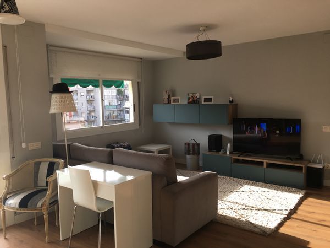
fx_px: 276
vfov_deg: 48.2
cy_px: 124
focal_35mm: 29
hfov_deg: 61.7
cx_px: 165
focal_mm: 4.15
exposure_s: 1/117
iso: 25
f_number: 2.2
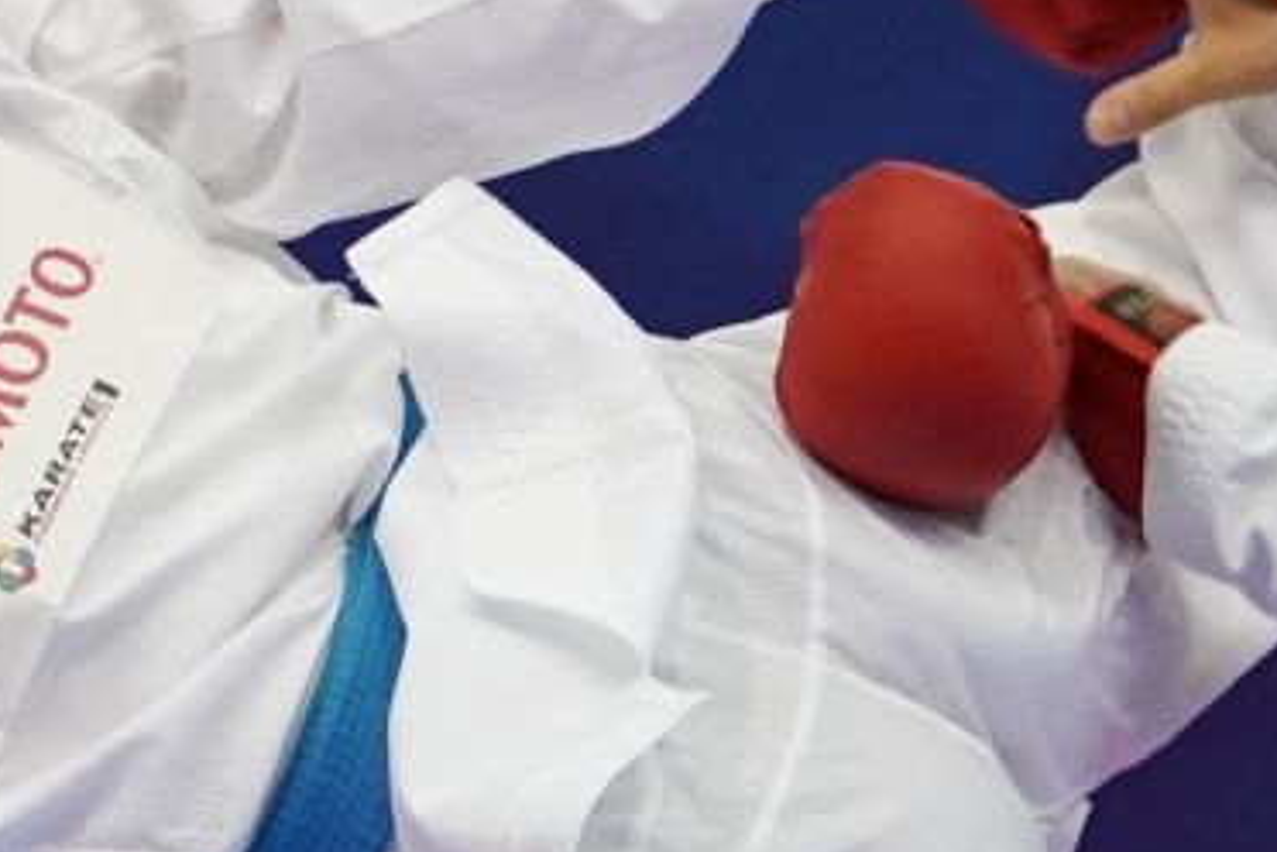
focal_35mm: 638
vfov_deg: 2.2
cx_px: 649
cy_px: 155
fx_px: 22630
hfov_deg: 3.2
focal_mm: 88
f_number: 2.8
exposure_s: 1/1000
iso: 2000
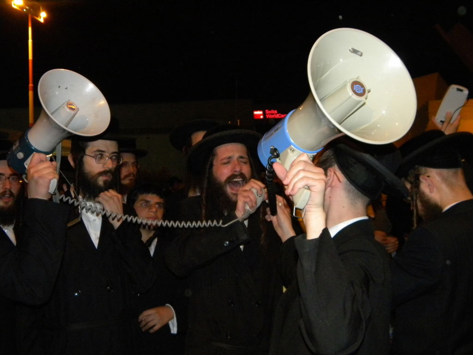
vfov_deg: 35.1
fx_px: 560
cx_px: 236
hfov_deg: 45.8
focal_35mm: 41
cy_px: 178
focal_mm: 7.3
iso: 400
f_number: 3.8
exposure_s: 1/30
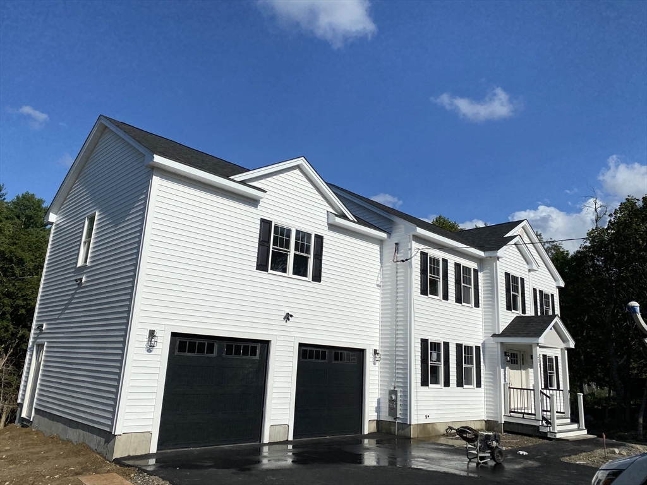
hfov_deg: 67.3
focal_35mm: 26
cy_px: 242
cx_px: 324
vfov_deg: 53.1
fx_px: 486
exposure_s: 1/7692
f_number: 1.8
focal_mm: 4.25
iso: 32
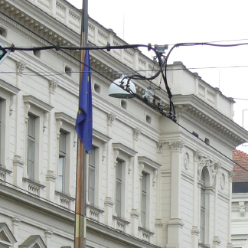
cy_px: 369
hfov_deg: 7.1
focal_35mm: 245
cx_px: -51
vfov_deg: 7.0
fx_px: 1986
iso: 100
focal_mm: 14.6
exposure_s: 1/200
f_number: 5
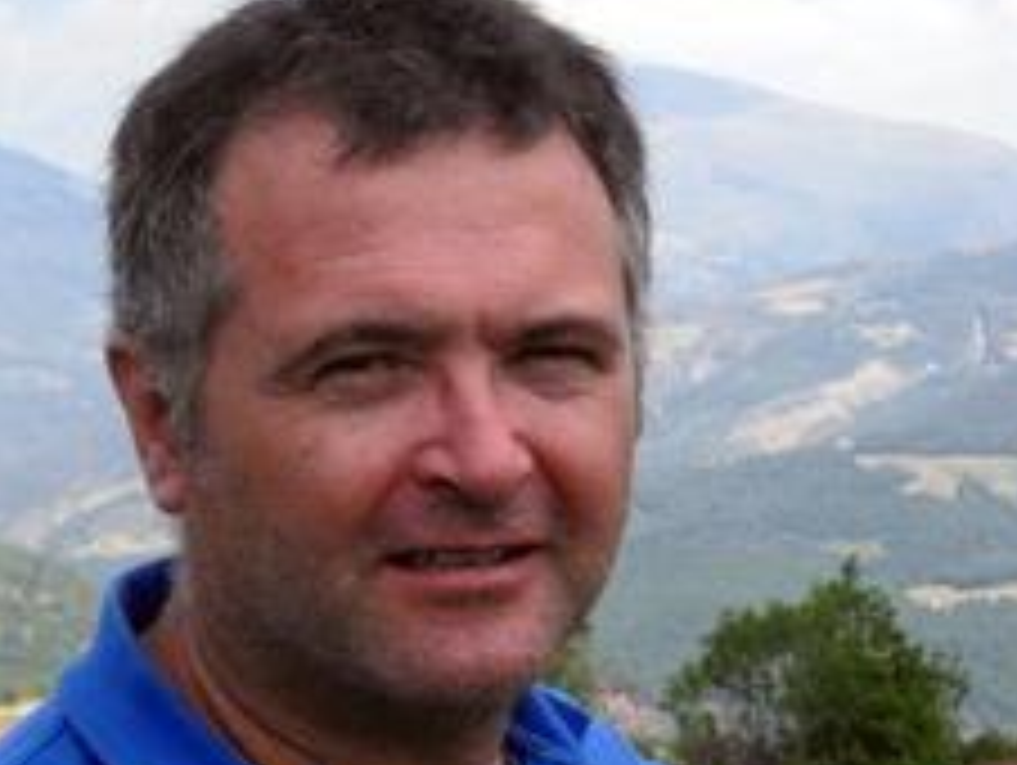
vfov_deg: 13.7
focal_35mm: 108
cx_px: 236
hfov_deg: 18.1
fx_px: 3176
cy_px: 513
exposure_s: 1/400
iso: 64
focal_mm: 11.16
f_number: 4.3
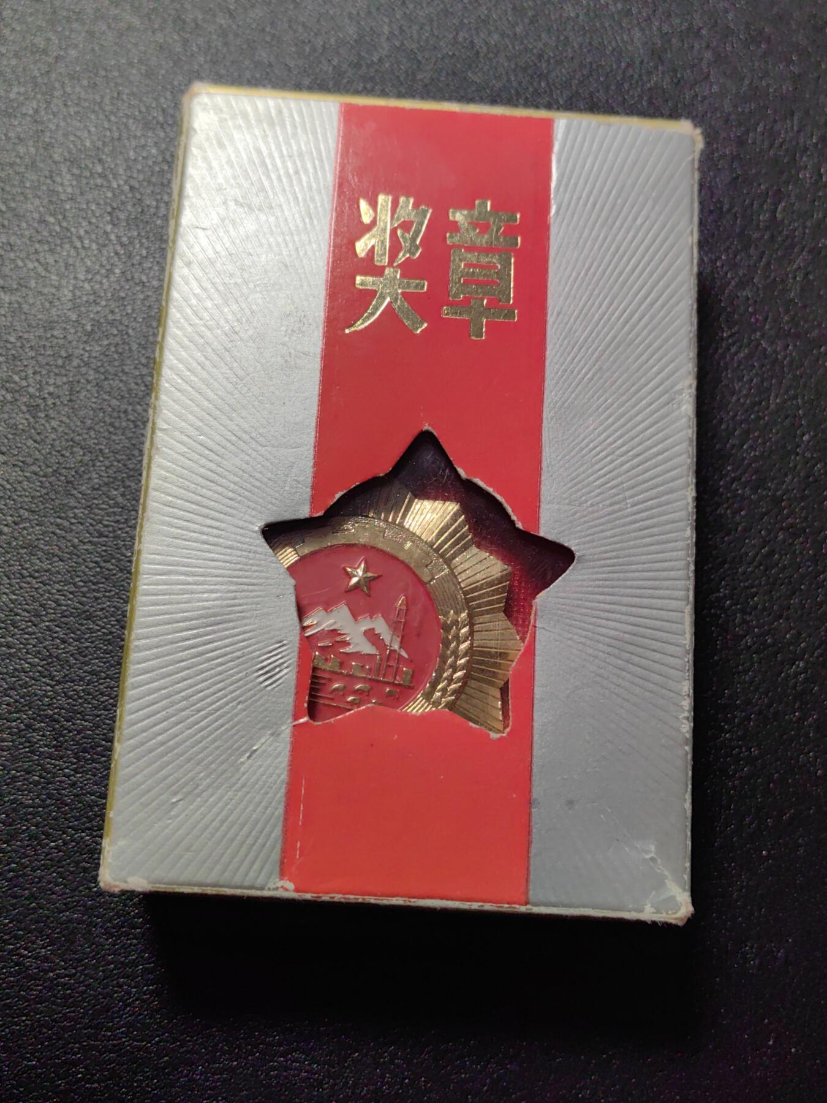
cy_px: 552
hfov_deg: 42.9
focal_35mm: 33
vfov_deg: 55.4
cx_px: 414
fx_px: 1051
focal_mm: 5.75
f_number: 2
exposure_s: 1/244
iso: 50
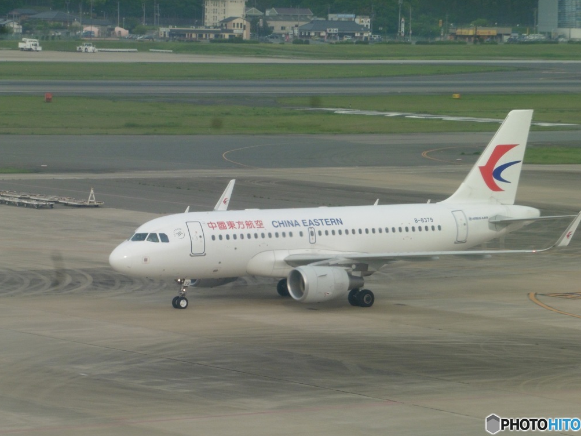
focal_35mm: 191
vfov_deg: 7.8
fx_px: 3205
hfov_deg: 10.4
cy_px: 218
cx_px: 291
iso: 200
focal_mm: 33.3
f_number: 6.3
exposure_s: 1/250
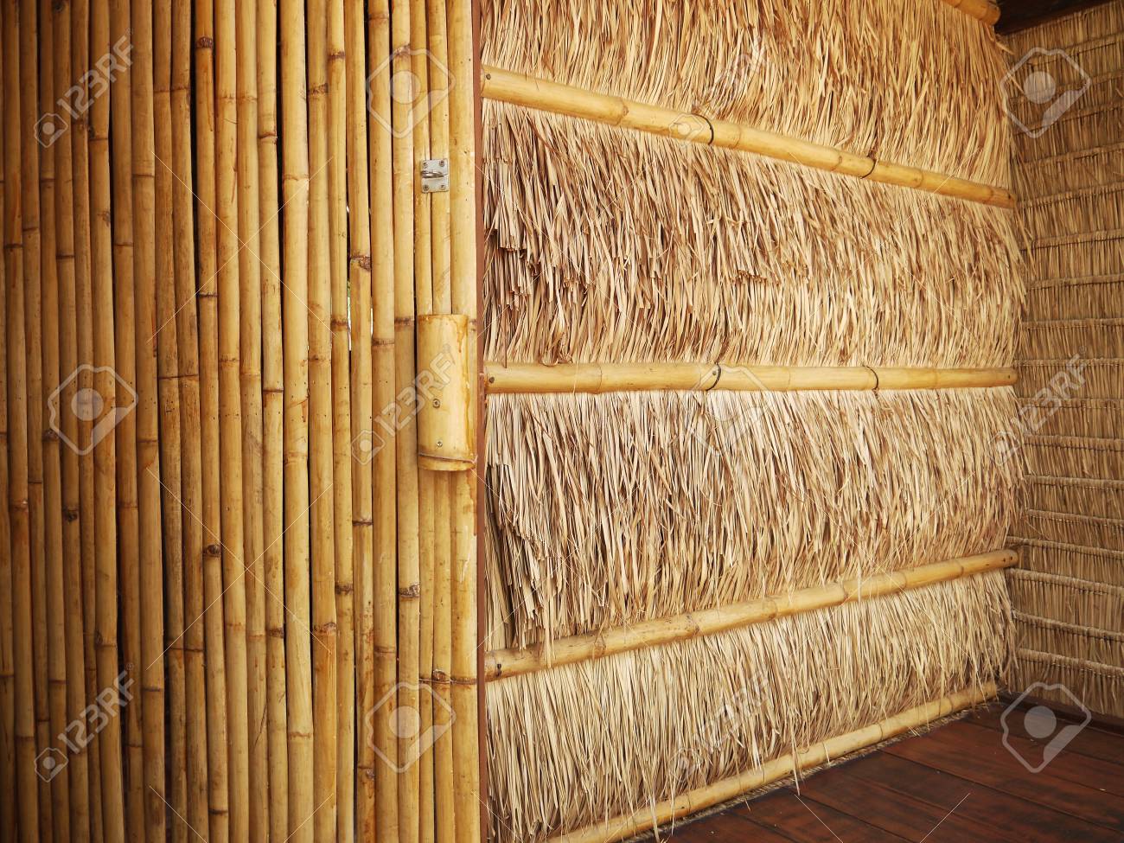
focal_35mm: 30
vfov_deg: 46.8
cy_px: 422
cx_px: 562
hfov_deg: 60.0
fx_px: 974
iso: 200
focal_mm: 15
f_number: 4
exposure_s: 1/100
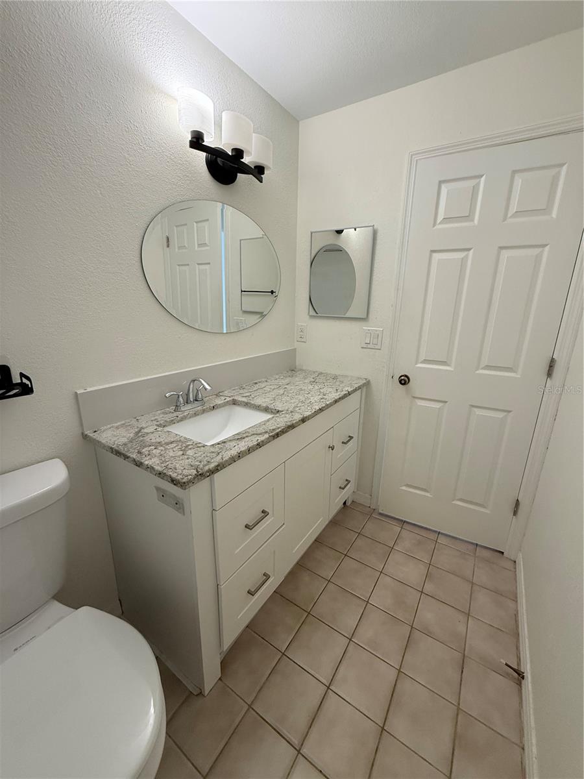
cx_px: 292
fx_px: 315
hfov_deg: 85.7
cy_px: 390
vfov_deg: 102.1
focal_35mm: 14
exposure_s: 1/120
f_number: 2.2
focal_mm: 2.22
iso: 250
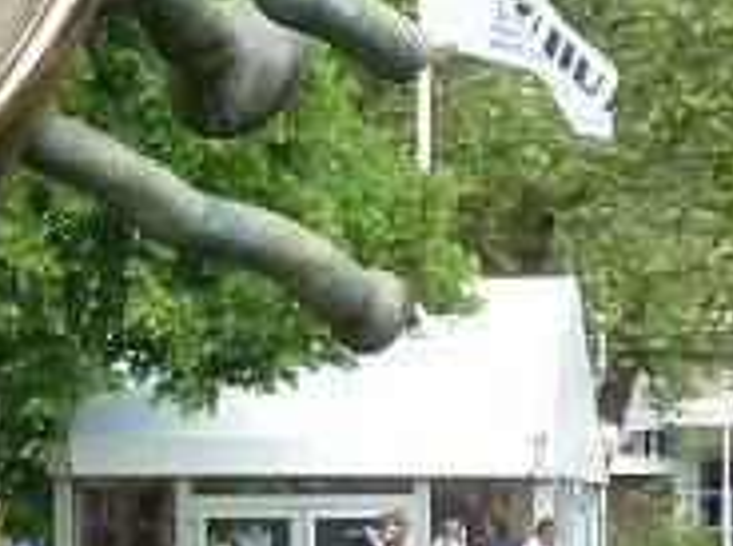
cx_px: 108
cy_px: 233
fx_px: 9757
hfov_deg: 4.3
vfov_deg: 3.2
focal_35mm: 462
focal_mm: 13.7
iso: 80
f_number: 4.2
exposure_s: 1/160
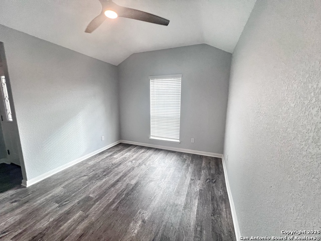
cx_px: 160
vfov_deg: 89.9
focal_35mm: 13
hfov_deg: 106.2
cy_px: 120
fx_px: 121
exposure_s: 1/120
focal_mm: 1.57
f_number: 1.8
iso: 125
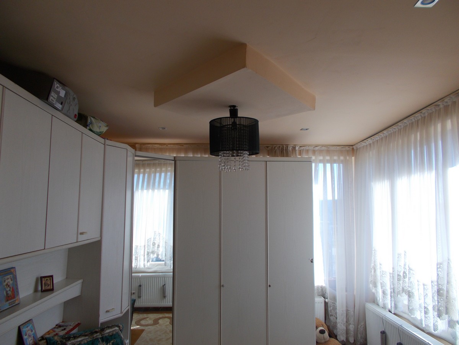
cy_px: 172
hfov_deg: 67.3
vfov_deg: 53.1
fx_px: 345
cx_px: 230
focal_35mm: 26
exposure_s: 1/200
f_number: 3.2
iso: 80
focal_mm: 4.6
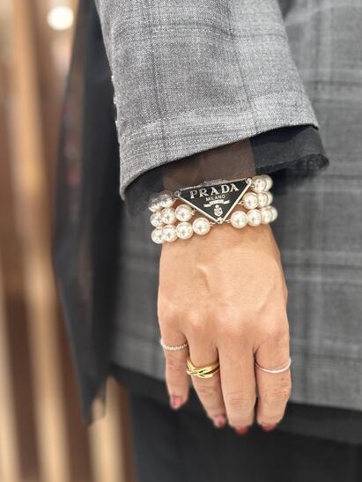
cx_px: 250
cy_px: 233
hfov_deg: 37.2
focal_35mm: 38
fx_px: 529
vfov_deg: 48.9
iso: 125
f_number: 1.5
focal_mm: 5.7
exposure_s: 1/60
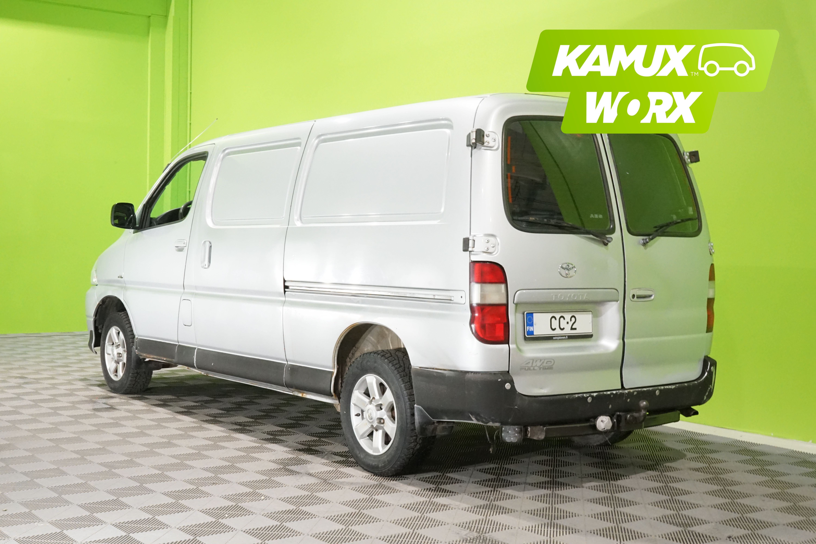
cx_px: 408
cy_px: 272
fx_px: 1043
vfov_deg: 29.2
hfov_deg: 42.7
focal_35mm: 46
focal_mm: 46
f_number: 20
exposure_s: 1/15
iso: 6400
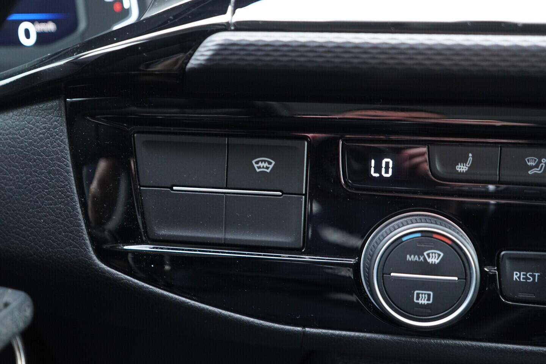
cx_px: 273
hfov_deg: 53.1
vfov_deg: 36.9
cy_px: 182
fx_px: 546
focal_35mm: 36
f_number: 2.8
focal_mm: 24
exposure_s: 1/40
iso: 1250
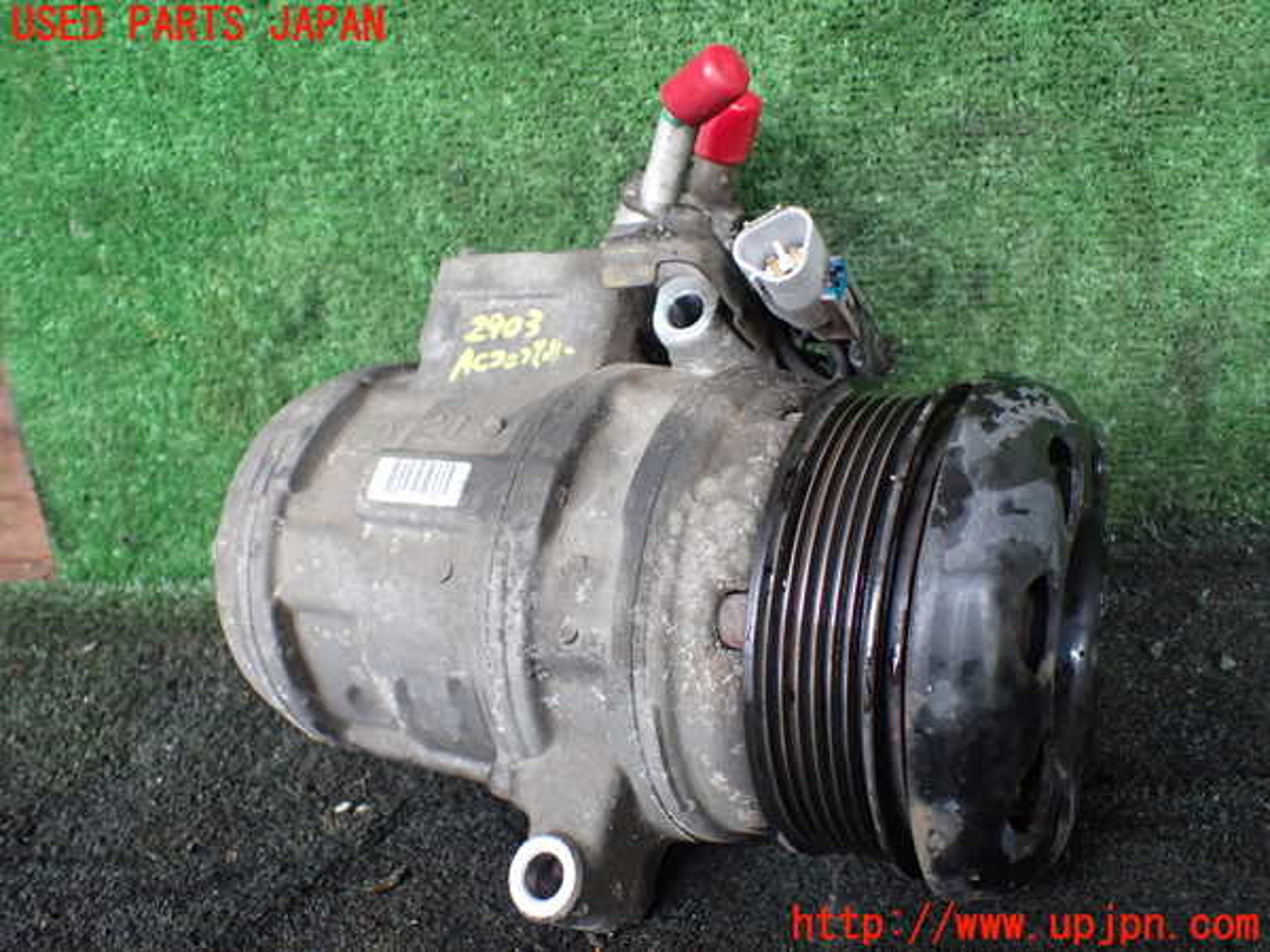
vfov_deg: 46.8
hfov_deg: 60.0
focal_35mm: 30
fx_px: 1101
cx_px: 635
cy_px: 476
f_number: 2.3
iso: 400
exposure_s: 1/125
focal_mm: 5.4
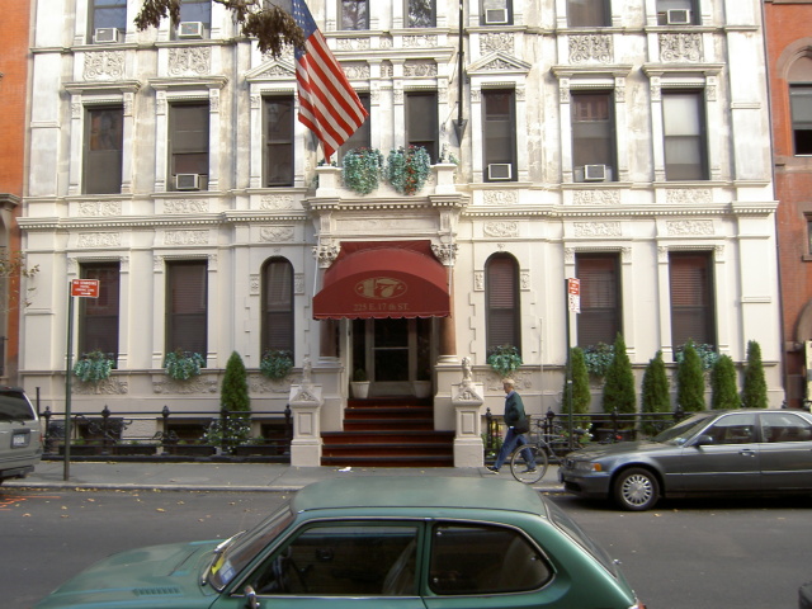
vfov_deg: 41.8
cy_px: 304
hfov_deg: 54.0
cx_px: 406
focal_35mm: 34
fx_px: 798
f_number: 2.8
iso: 50
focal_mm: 5.6
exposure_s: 1/100
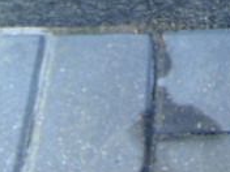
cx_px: 227
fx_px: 605
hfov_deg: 20.9
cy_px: -137
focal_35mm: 91
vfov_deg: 14.3
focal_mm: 4.5
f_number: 3
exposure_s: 1/30
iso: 100
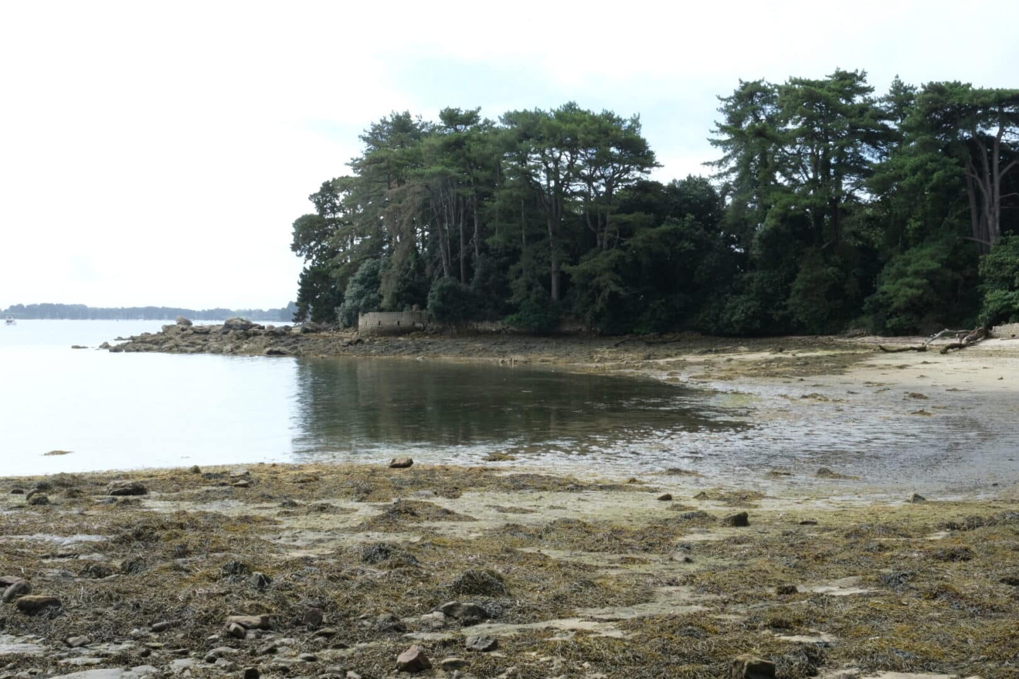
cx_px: 510
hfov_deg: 44.5
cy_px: 340
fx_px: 1245
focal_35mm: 44
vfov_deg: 30.5
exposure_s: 1/50
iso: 400
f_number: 22
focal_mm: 29.2
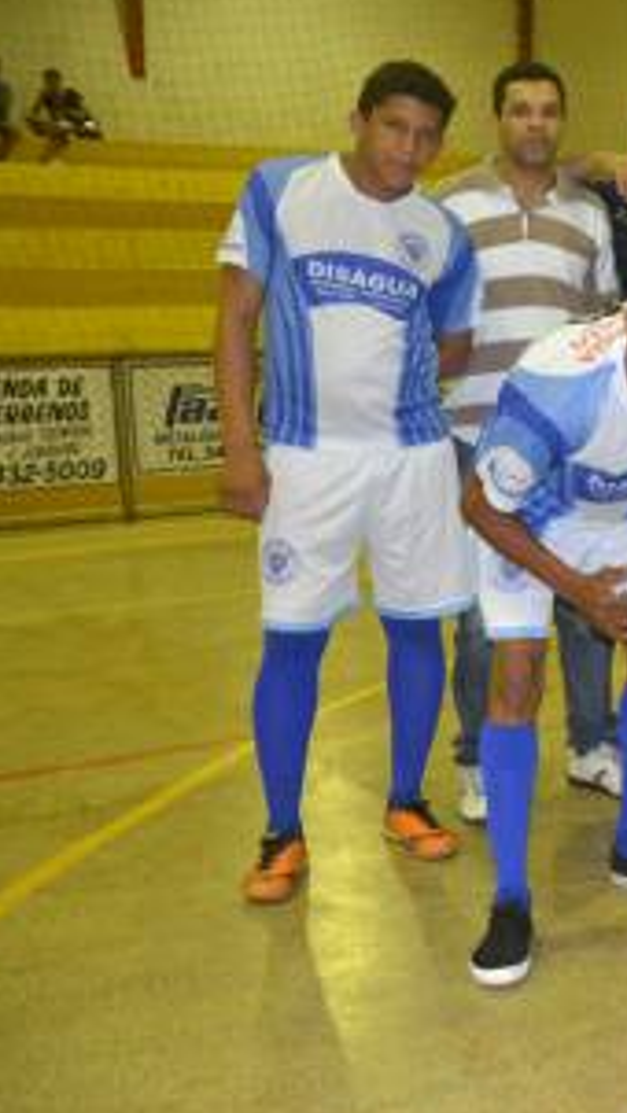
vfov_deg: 39.8
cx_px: 889
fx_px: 1536
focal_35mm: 52
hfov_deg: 20.4
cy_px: 529
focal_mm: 20
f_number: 3.5
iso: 2000
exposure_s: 1/60
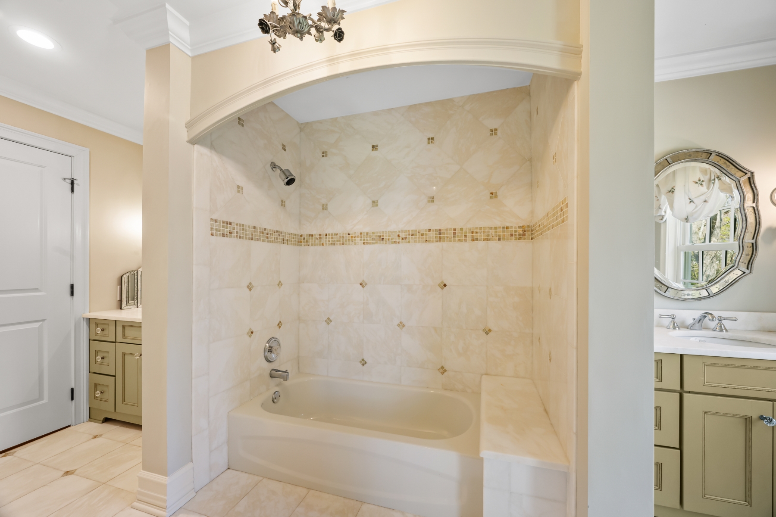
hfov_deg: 104.3
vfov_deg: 81.2
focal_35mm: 14
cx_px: 388
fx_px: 302
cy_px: 258
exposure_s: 1/1.67
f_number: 9
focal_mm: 14
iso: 400
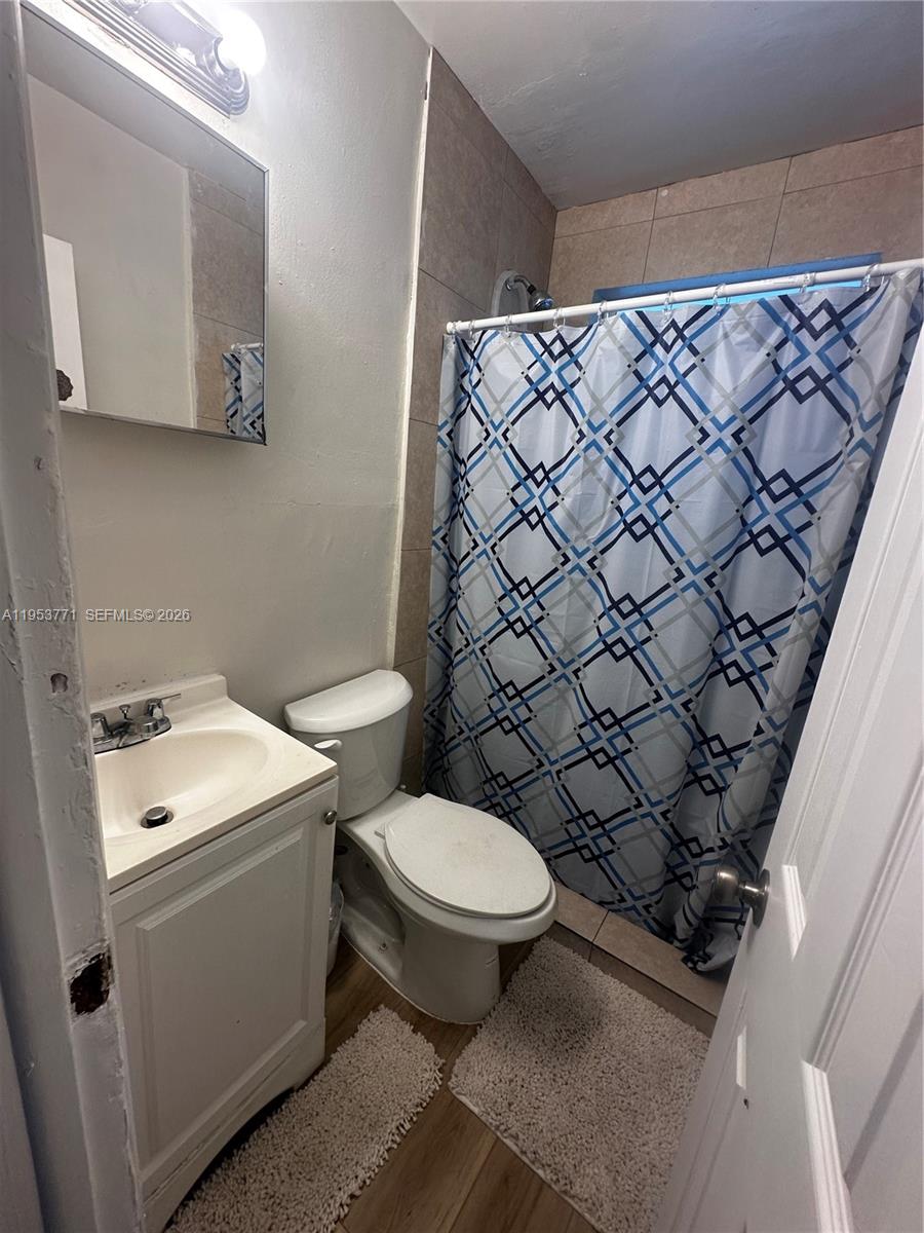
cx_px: 462
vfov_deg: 102.1
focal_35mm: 14
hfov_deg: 85.7
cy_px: 616
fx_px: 498
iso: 160
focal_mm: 2.22
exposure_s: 1/120
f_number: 2.2
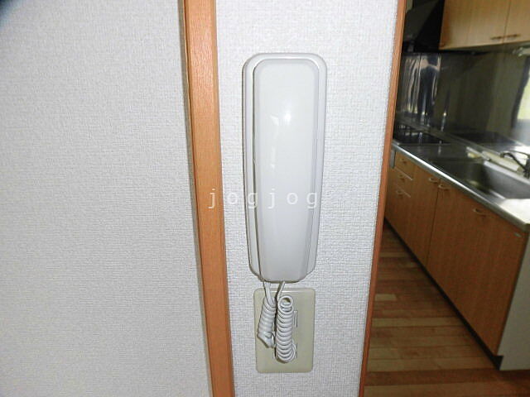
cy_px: 198
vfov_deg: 56.8
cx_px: 265
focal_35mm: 24
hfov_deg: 71.6
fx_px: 367
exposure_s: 1/50
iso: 100
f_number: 3.1
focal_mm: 4.3
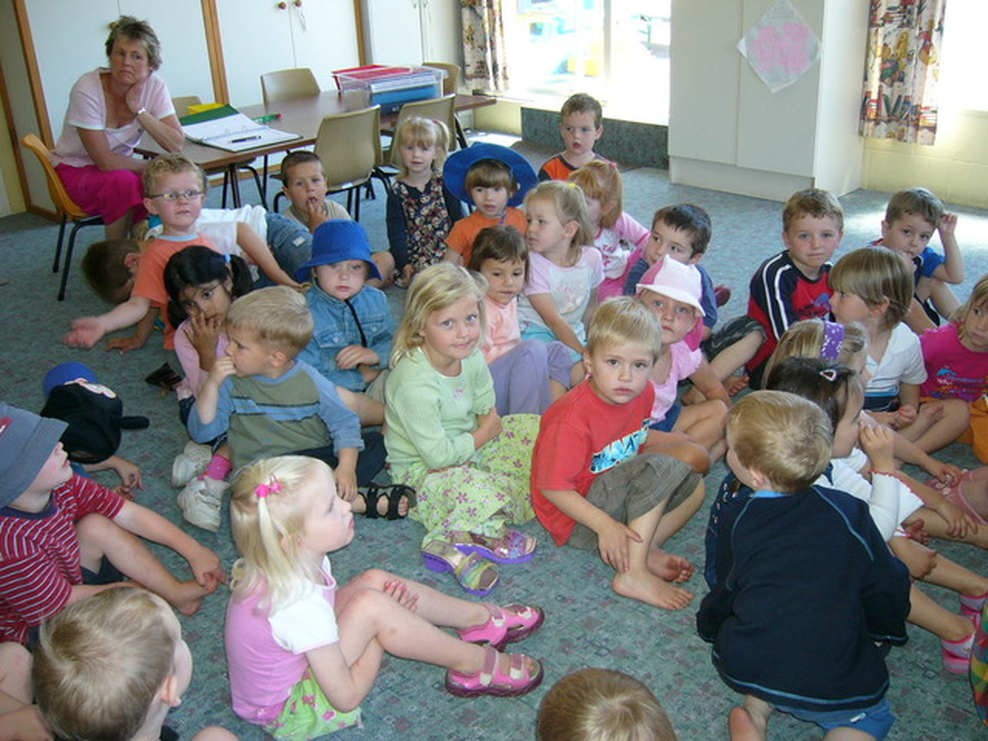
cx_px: 494
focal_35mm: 35
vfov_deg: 40.7
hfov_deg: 52.6
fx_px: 999
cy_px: 370
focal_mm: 5.8
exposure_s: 1/60
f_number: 2.8
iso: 100
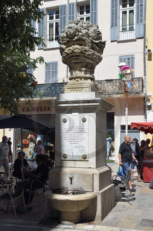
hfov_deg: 29.2
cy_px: 116
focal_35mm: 46
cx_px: 76
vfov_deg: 42.8
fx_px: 294
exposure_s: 1/1000
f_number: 7.1
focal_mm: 46
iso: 200
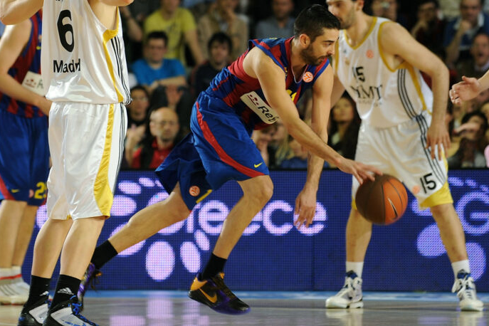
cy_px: 112
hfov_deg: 6.9
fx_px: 4048
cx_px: 289
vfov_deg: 4.6
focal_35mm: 298
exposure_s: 1/250
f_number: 4
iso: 400
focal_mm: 200
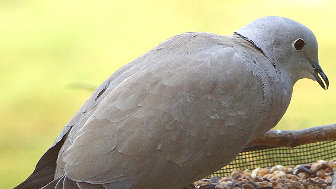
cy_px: 121
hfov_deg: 3.2
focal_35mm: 666
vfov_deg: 1.8
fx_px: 5934
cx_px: 204
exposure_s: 1/640
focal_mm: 300
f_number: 6.3
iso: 1600
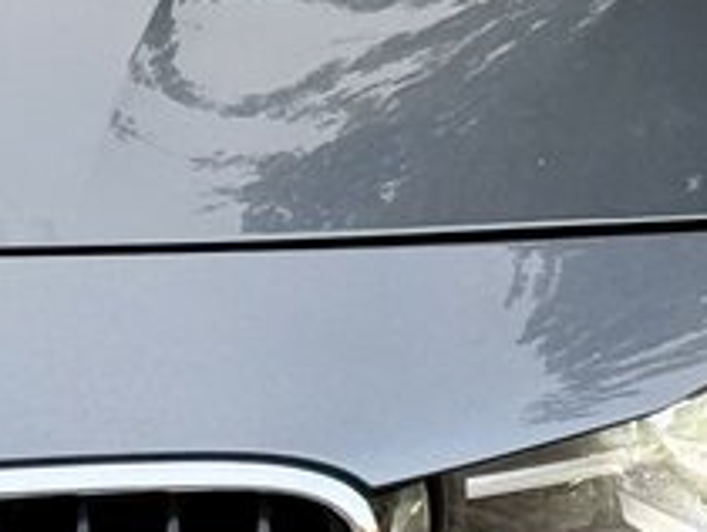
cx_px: -461
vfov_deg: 5.1
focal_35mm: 292
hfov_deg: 6.7
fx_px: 5971
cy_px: 98
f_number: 1.78
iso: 160
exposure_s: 1/177
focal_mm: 6.76
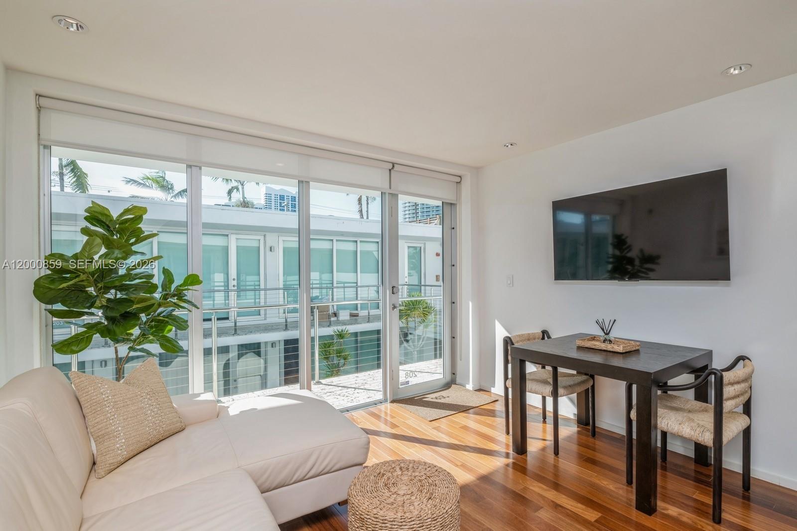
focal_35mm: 16
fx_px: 354
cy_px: 266
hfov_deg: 96.7
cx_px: 398
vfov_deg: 73.8
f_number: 10
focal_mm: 16
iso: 200
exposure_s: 1/60
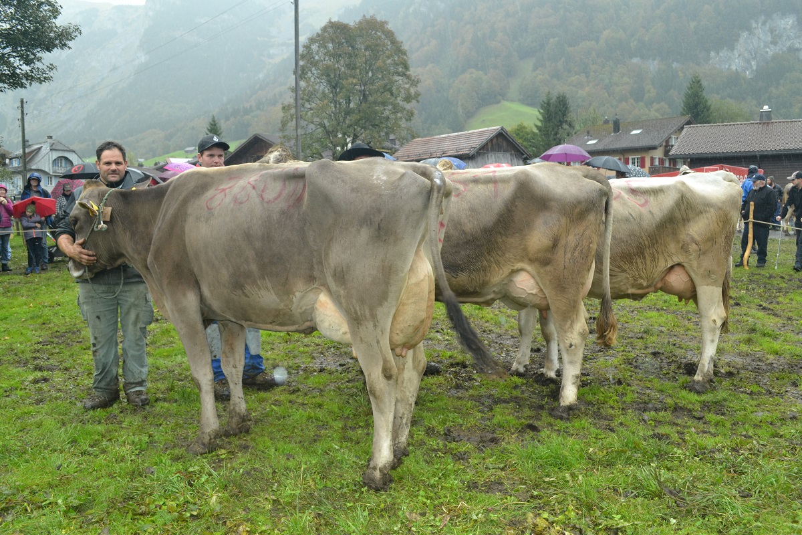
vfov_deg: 40.0
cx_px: 401
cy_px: 268
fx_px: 735
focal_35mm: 33
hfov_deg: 57.2
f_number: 6.3
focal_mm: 22
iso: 800
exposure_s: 1/200
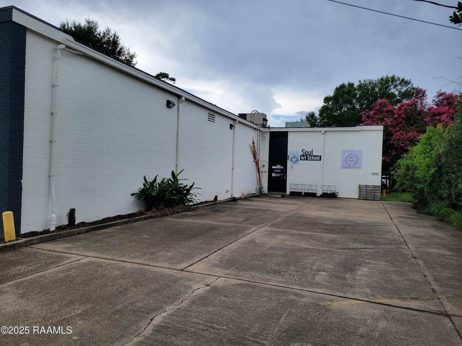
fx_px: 347
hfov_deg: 67.3
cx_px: 231
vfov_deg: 53.1
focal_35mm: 26
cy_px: 173
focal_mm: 5.4
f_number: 1.8
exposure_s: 1/1019
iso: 40
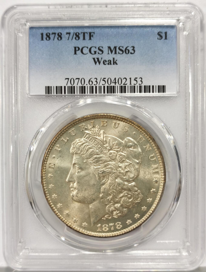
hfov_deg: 27.2
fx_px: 426
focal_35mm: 54
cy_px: 136
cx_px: 103
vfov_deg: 35.4
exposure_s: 1/100
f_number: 16
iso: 100
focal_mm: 5.56
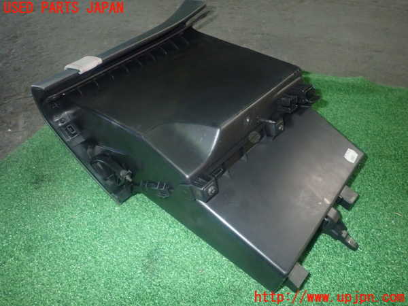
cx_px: 204
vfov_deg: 54.9
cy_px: 153
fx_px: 295
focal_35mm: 25
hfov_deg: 69.4
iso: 800
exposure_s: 1/30
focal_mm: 4.5
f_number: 5.6
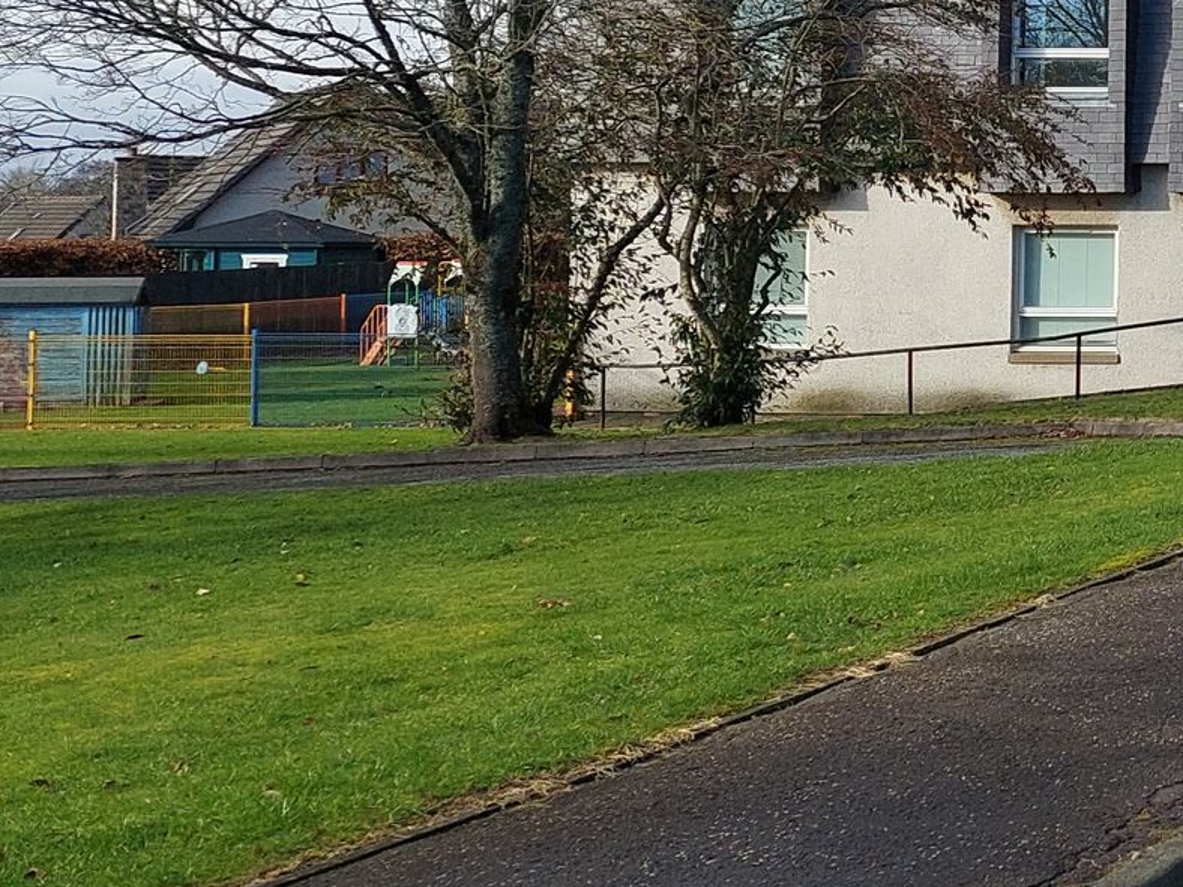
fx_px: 2666
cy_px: 155
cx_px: 1731
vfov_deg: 18.7
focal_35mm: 78
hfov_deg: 21.4
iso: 40
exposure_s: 1/871
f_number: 1.8
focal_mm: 5.23
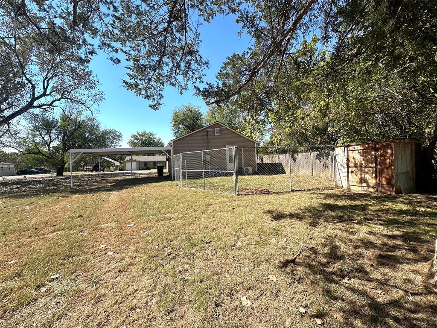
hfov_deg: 102.1
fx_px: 177
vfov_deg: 85.7
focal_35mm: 14
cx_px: 218
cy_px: 164
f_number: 2.2
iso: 40
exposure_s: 1/1195
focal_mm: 2.22
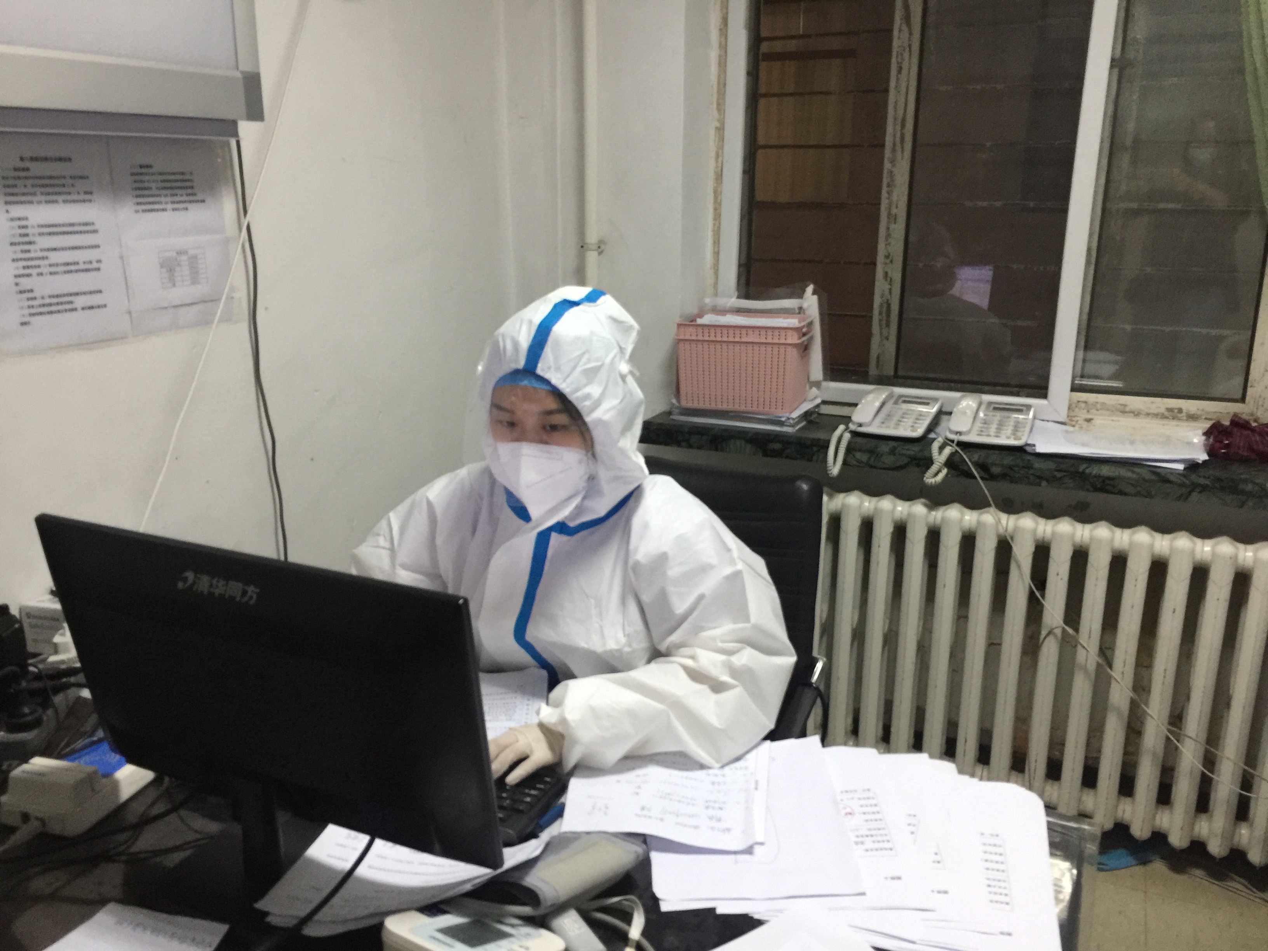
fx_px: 1062
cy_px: 476
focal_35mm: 29
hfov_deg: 61.7
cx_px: 634
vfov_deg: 48.2
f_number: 2.2
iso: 100
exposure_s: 1/17
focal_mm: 4.15
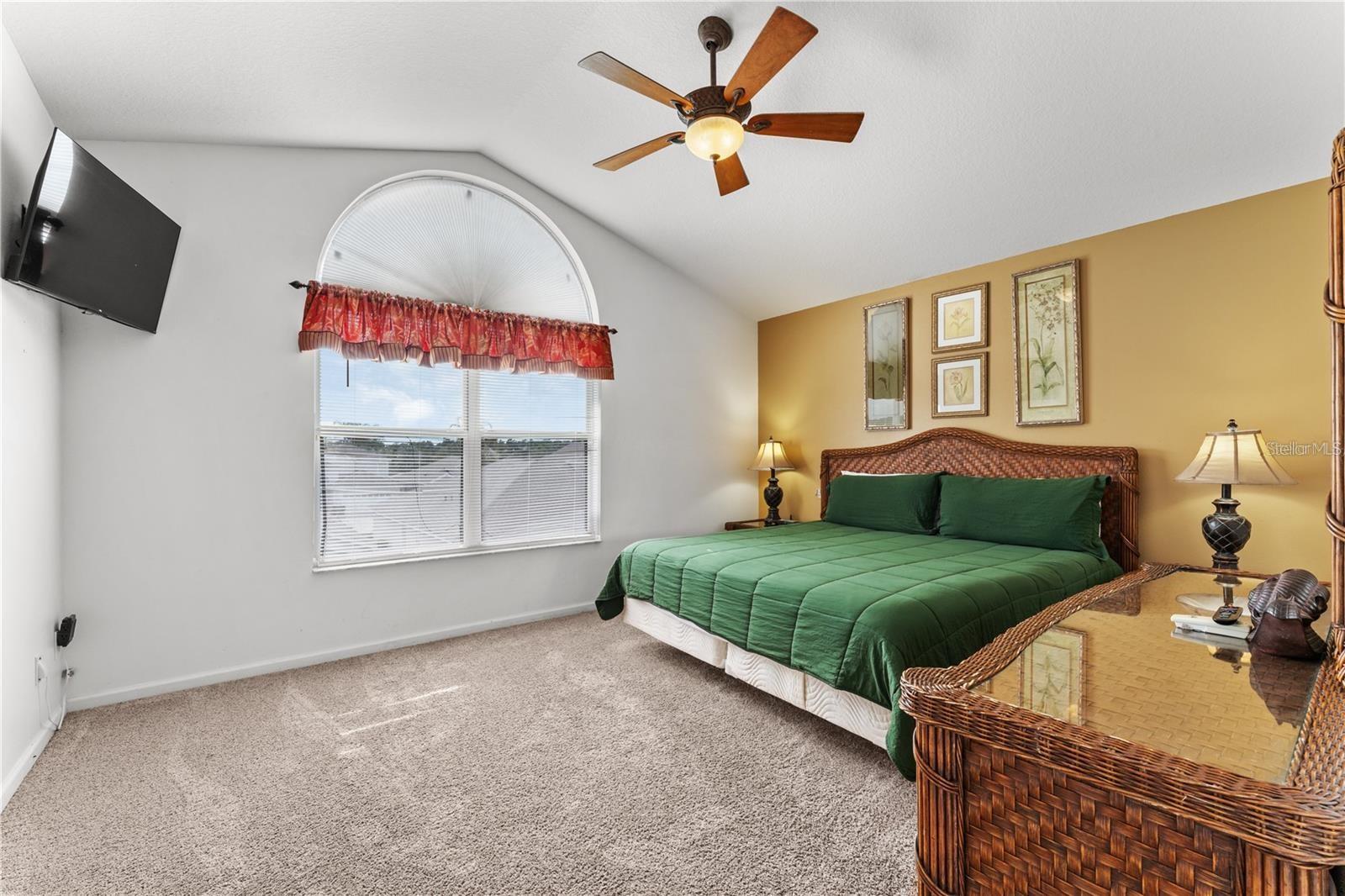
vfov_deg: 76.6
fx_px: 568
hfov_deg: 99.7
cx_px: 672
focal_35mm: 15
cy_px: 448
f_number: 13
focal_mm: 15.2
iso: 125
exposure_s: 1/4
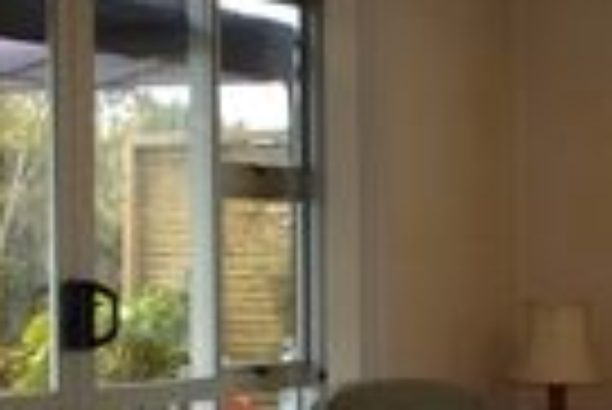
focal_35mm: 110
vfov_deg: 12.5
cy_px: 270
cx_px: 279
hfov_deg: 18.6
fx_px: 1869
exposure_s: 1/100
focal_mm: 13
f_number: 5
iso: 200
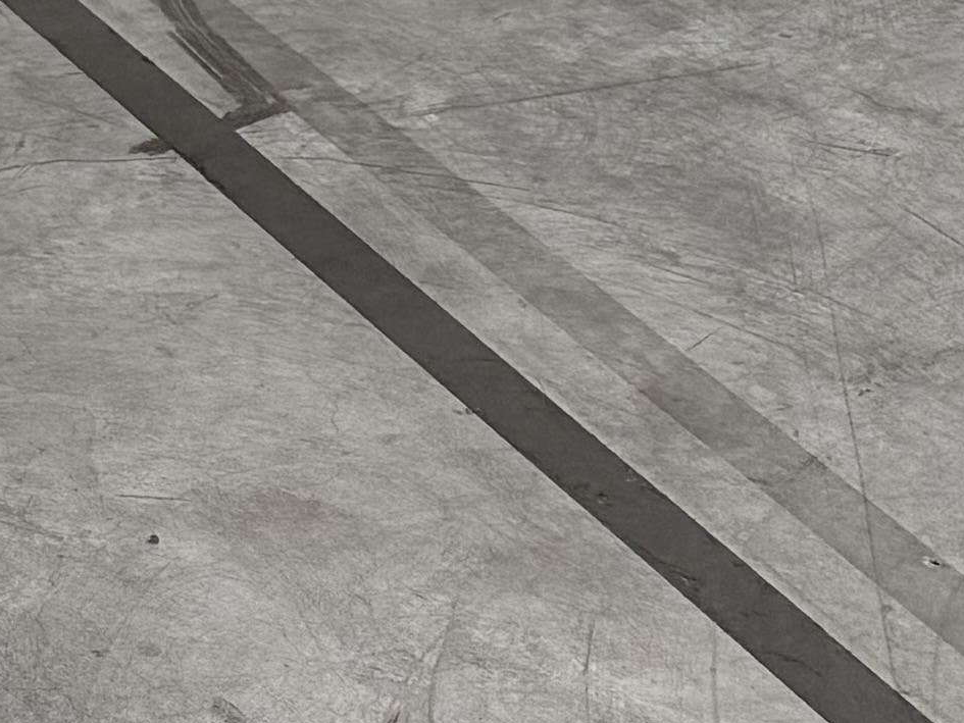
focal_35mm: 145
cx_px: -960
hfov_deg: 12.1
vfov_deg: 9.2
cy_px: -965
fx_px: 4039
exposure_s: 1/110
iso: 200
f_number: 1.78
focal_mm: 6.76
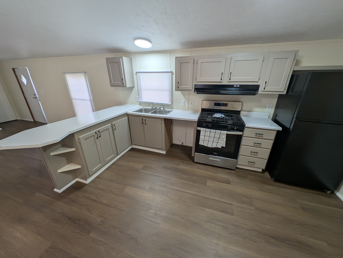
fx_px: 119
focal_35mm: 12
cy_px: 129
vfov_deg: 94.6
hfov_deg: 110.5
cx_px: 172
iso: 53
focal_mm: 2.23
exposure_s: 1/40
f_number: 1.95
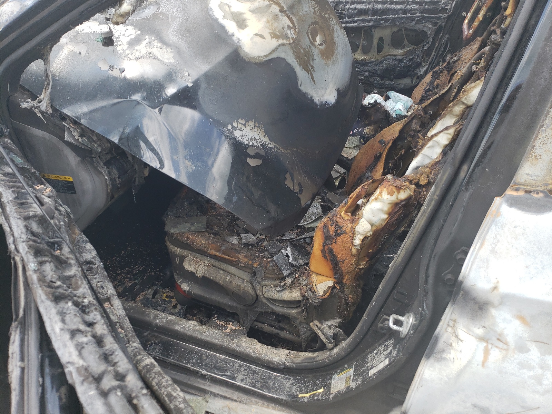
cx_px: 276
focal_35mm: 26
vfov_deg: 53.1
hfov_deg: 67.3
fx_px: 415
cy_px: 207
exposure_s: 1/526
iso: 50
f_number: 1.5
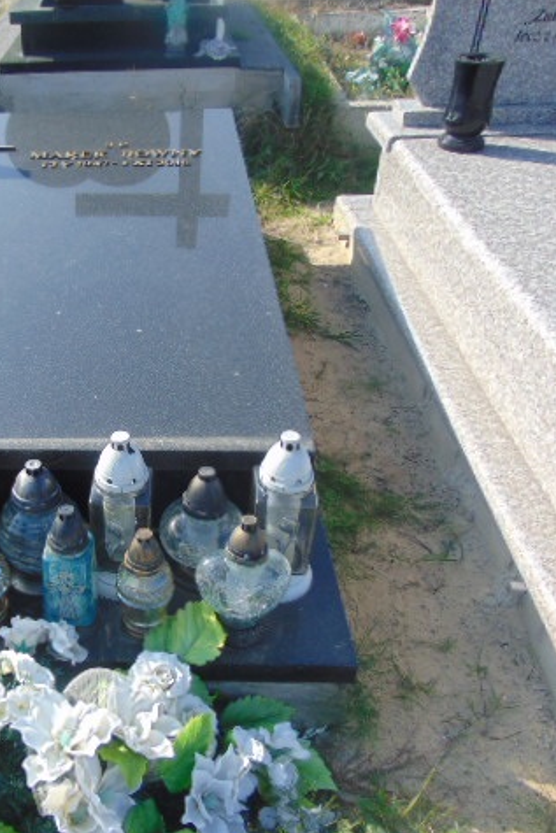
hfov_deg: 36.3
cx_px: 93
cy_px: 414
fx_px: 810
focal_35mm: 35
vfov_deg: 54.4
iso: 80
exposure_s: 1/640
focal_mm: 4.5
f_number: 3
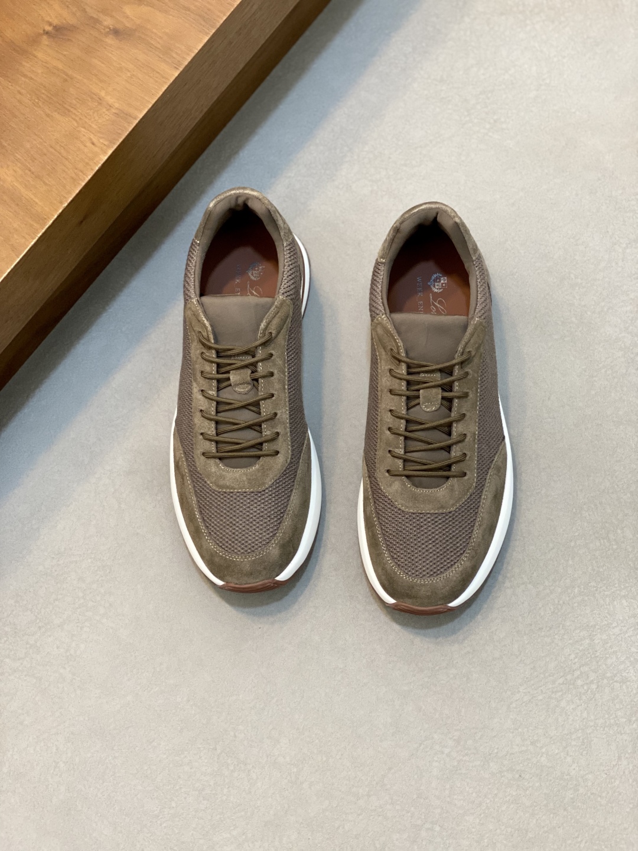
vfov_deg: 36.8
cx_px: 319
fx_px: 1278
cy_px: 426
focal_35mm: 52
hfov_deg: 28.0
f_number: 2
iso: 200
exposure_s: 1/100
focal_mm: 6
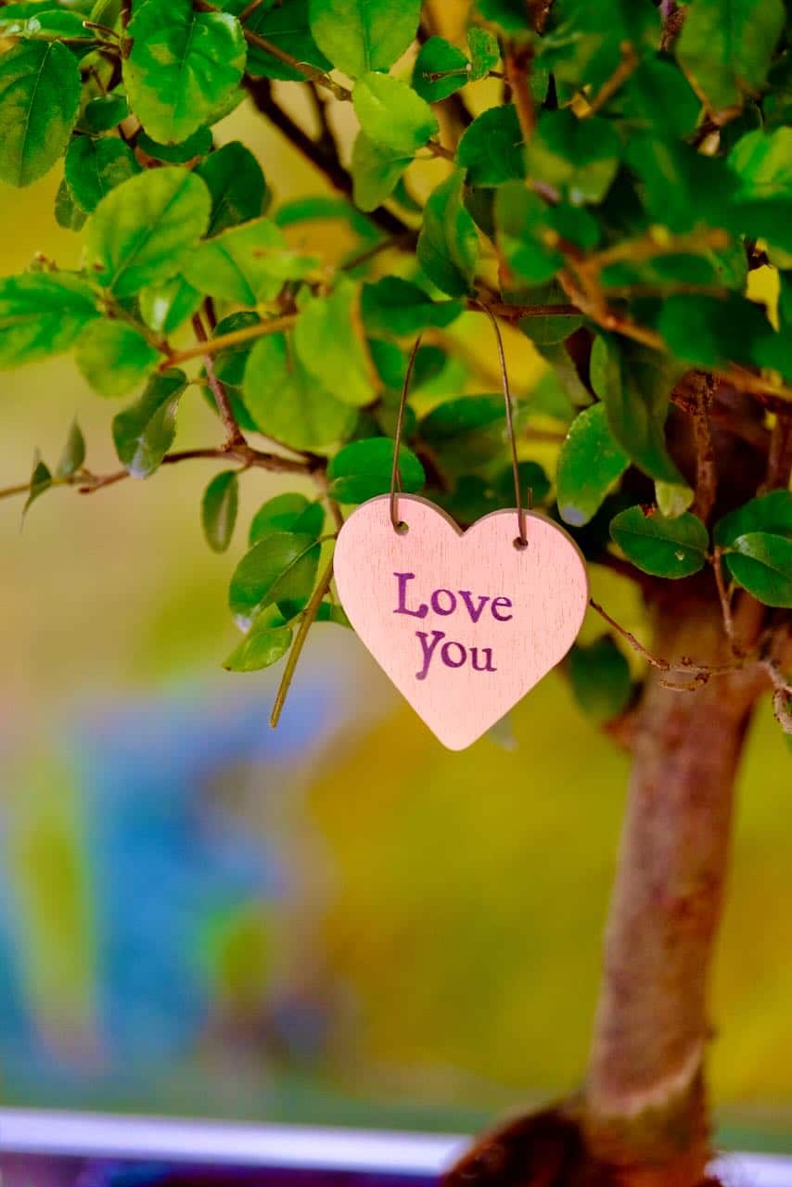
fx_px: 8970
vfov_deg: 7.6
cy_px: 594
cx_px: 396
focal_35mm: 272
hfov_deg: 5.1
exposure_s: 1/125
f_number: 4.7
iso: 2000
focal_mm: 181.1
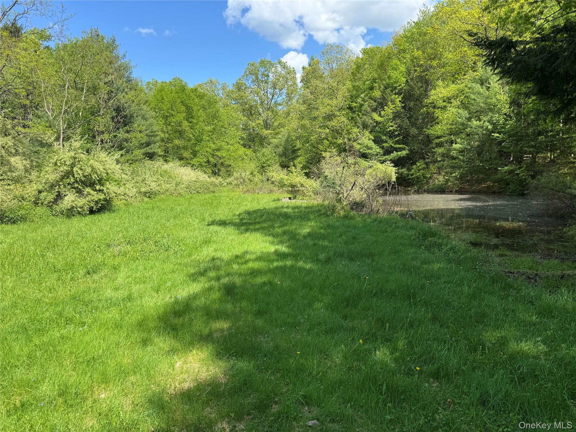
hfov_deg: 71.6
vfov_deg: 56.8
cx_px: 288
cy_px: 216
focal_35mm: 24
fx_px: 399
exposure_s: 1/1869
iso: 80
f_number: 1.78
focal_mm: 6.76
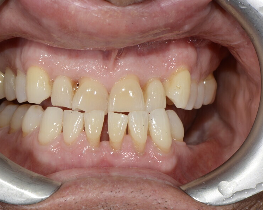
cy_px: 105
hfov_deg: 16.2
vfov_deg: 13.0
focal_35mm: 119
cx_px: 109
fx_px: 926
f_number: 32
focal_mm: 105
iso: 1600
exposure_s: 1/60
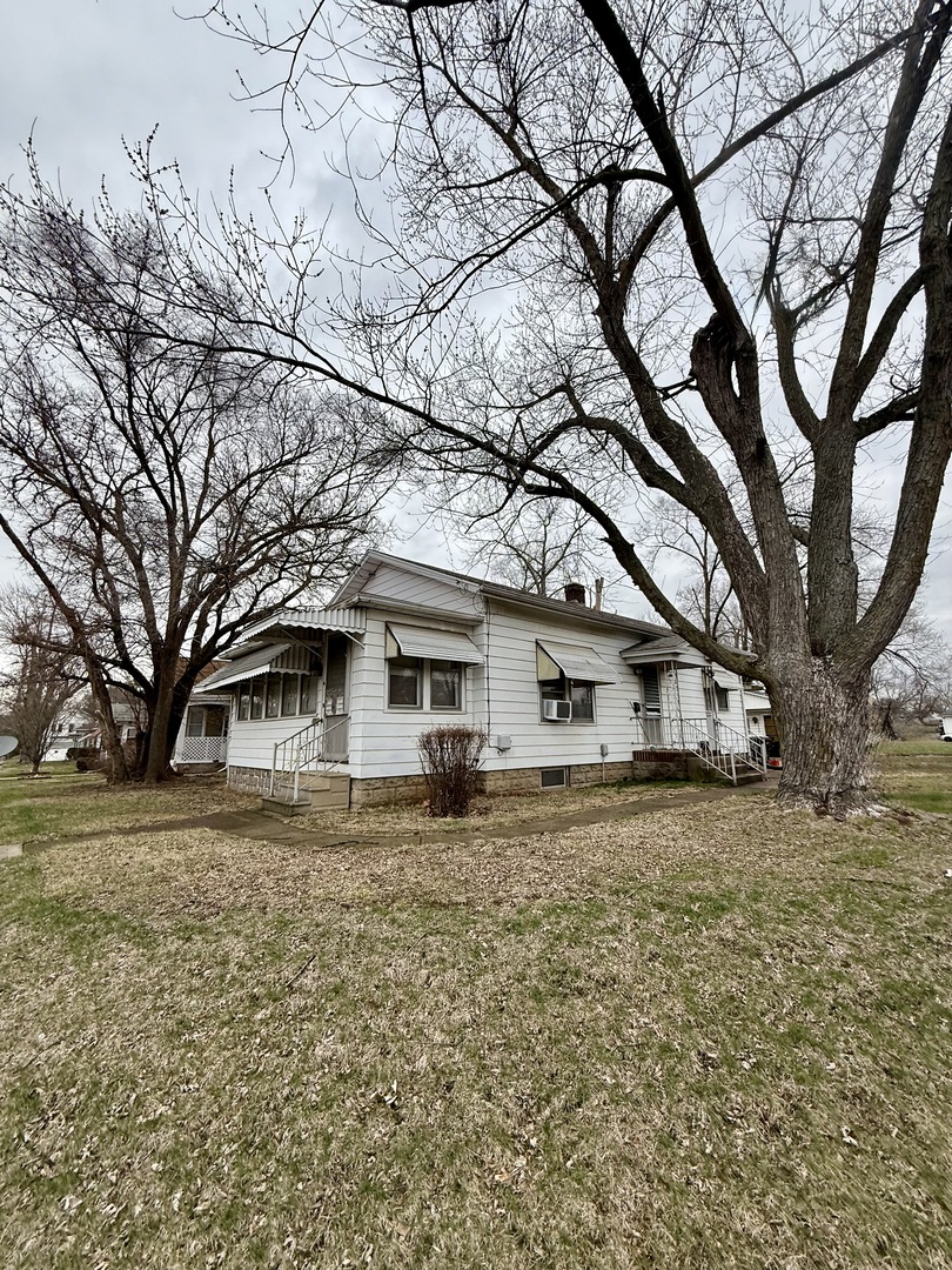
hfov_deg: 85.7
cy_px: 635
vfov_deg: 102.1
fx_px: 513
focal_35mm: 14
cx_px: 476
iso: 50
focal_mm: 2.22
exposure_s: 1/433
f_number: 2.2
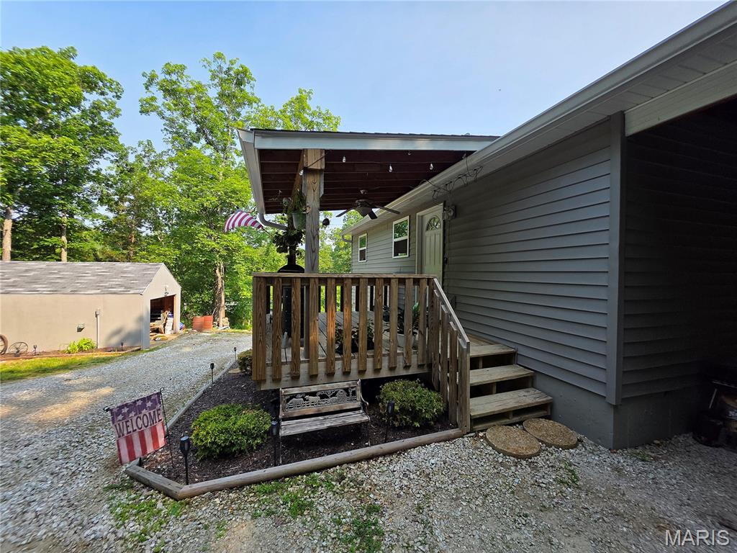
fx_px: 277
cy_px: 276
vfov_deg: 89.9
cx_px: 368
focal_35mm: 13
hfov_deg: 106.2
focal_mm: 2.2
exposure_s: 1/833
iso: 40
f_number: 1.9
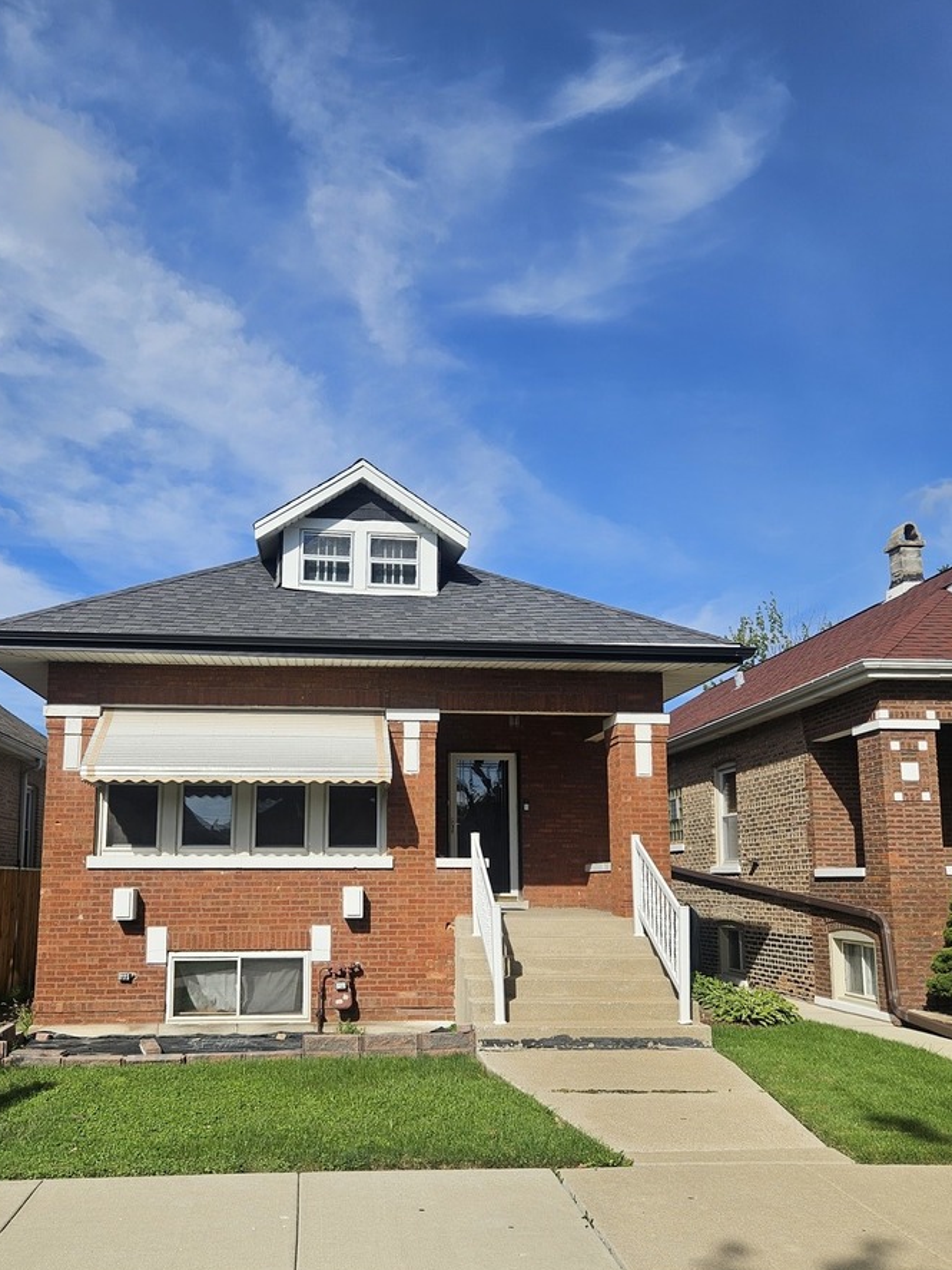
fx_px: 1027
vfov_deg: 63.1
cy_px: 733
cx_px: 399
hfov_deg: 49.5
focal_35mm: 28
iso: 25
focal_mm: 5.4
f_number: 1.8
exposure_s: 1/3059
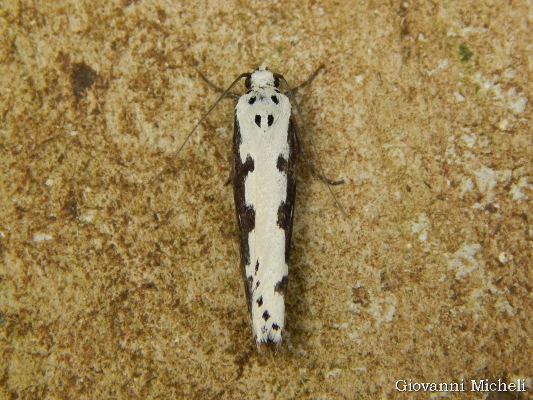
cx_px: 266
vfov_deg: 9.2
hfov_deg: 12.2
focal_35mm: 162
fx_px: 2494
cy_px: 200
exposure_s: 1/200
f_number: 5.1
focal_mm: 28.7
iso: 400
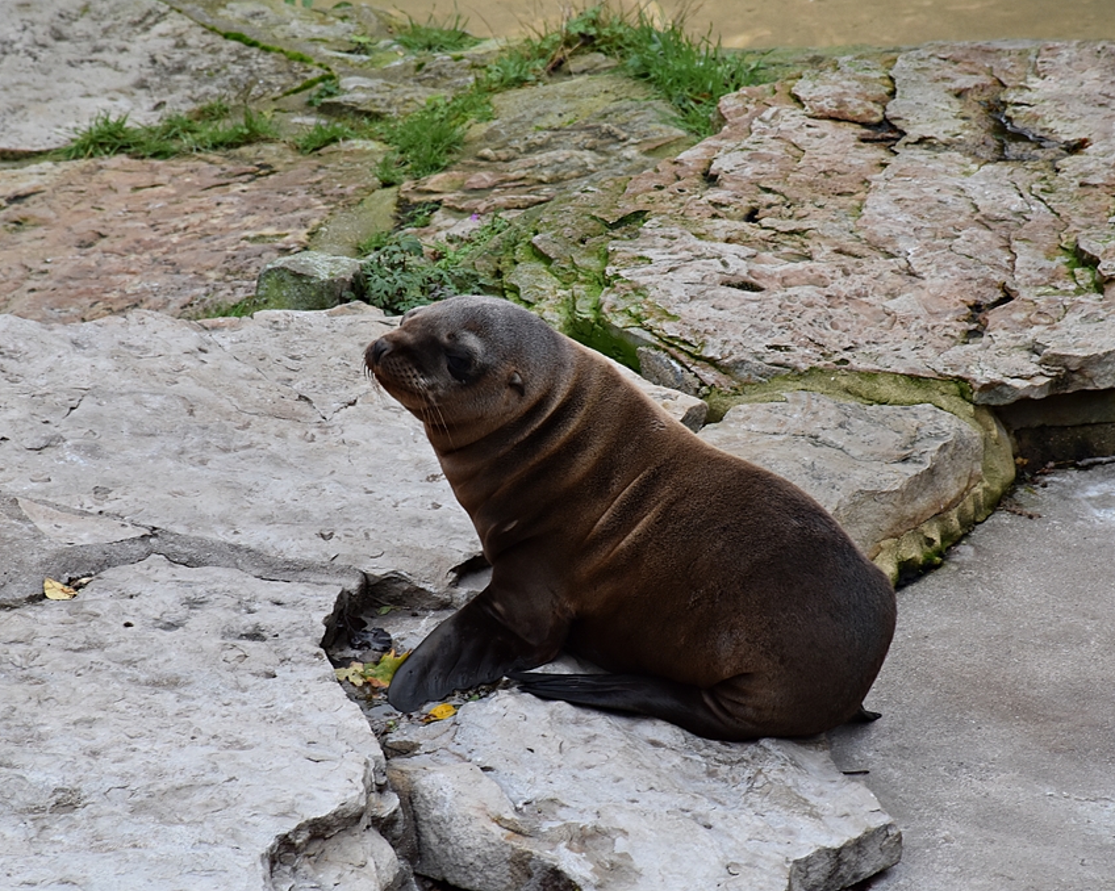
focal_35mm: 238
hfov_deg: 8.1
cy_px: 447
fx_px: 7852
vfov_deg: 6.5
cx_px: 580
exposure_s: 1/125
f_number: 9
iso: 720
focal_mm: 140
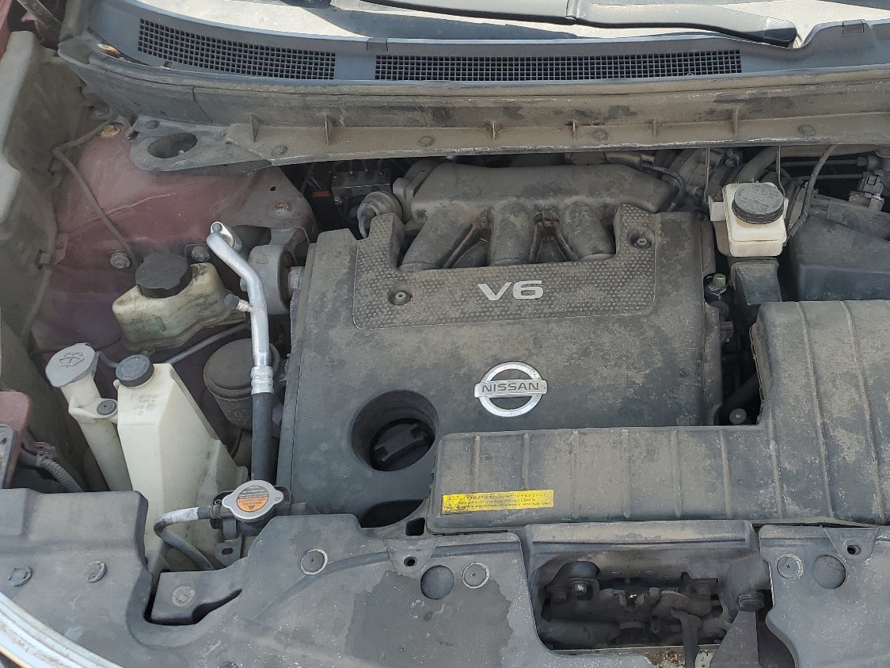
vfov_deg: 38.7
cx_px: 620
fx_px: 951
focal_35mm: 37
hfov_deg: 48.9
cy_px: 348
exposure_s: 1/714
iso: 50
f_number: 1.5
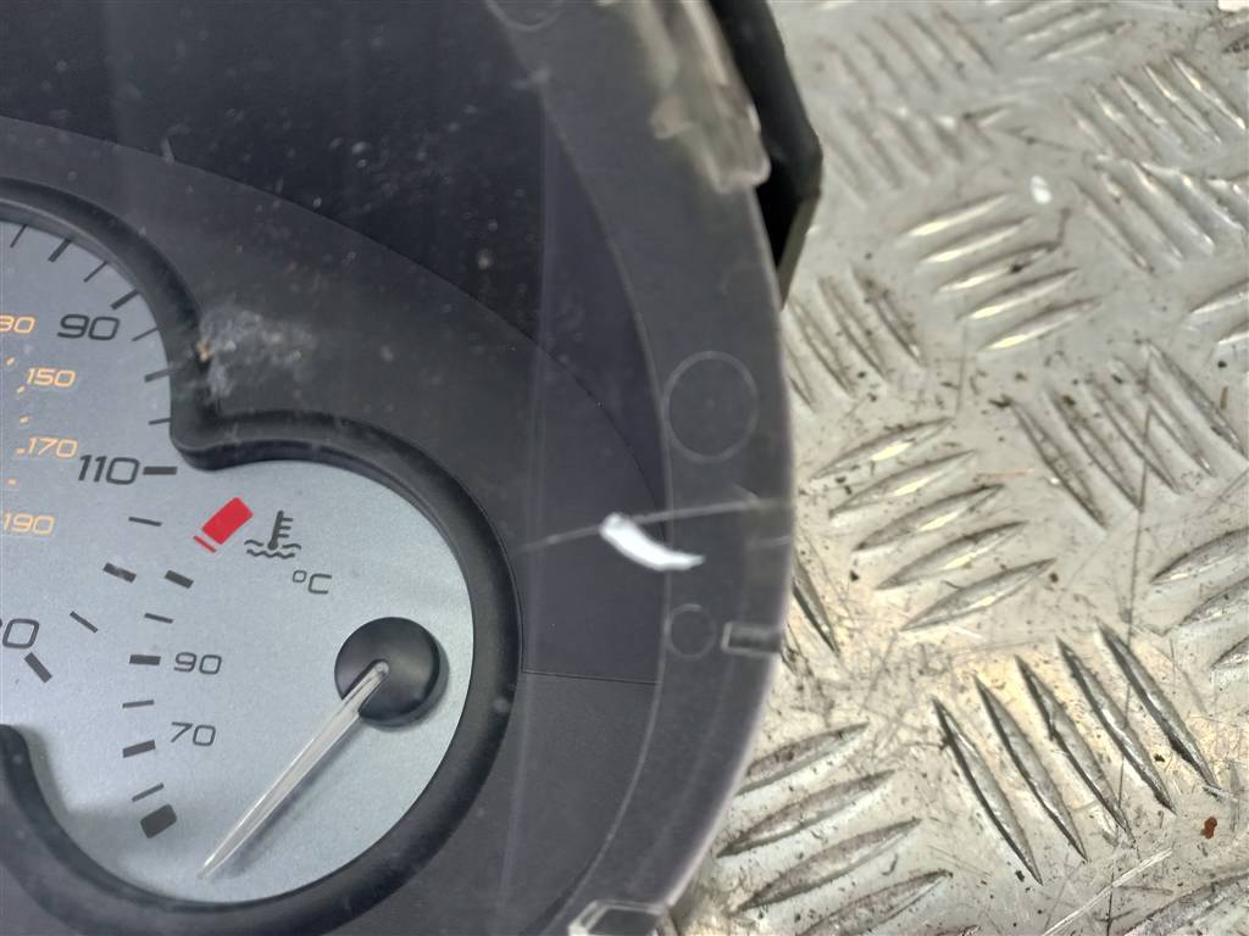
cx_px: 624
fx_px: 902
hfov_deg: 69.4
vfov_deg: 54.9
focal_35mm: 25
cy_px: 468
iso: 100
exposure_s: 1/50
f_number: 1.8
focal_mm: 4.6
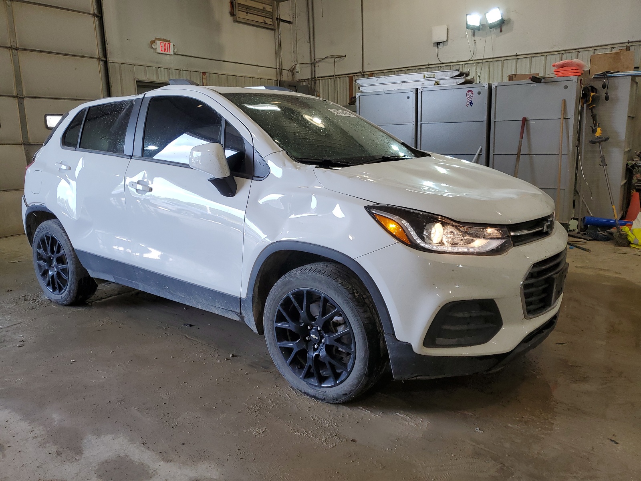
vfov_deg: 53.1
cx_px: 320
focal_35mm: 26
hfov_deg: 67.3
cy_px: 240
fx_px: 481
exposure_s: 1/120
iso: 55
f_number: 1.5
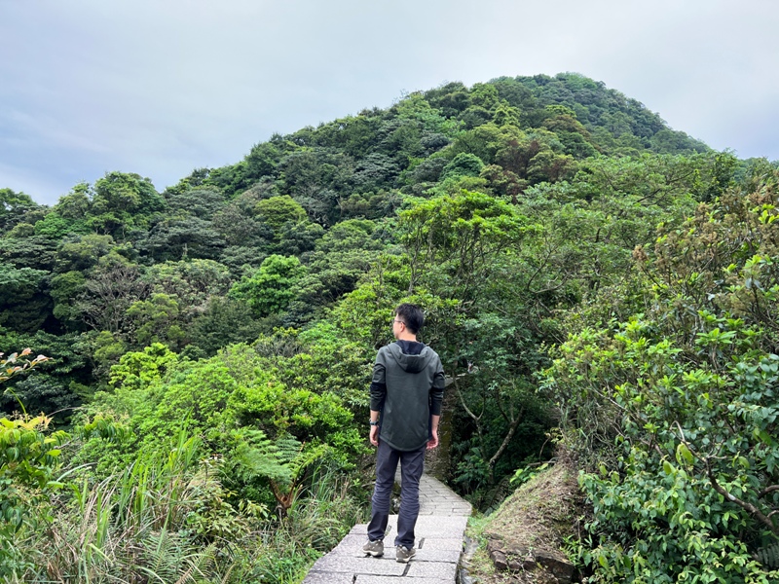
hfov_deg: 67.3
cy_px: 292
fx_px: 585
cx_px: 390
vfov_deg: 53.1
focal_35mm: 26
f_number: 1.5
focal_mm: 5.7
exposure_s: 1/678
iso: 50
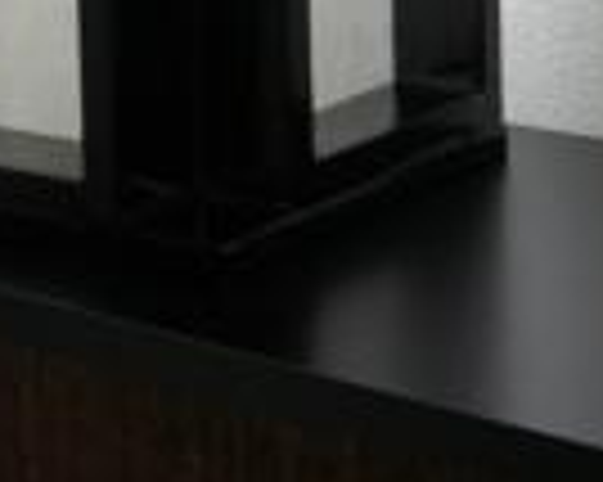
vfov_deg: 12.7
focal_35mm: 118
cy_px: -135
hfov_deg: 16.4
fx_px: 2097
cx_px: 302
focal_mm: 25
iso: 200
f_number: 4
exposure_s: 1/40
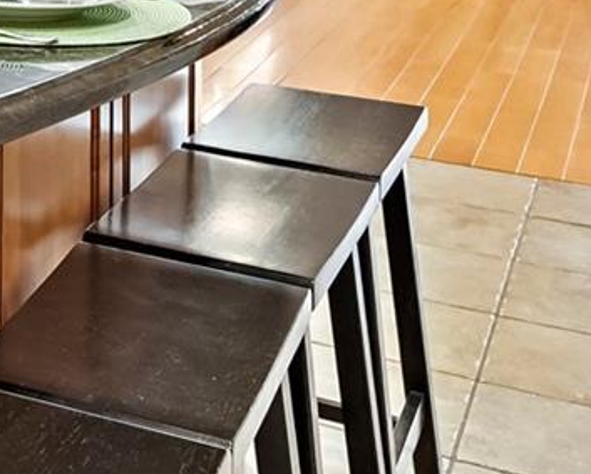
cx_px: -477
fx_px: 1523
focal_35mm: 87
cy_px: -322
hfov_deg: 17.6
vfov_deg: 15.6
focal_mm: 16
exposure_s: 1/3
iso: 1000
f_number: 7.1
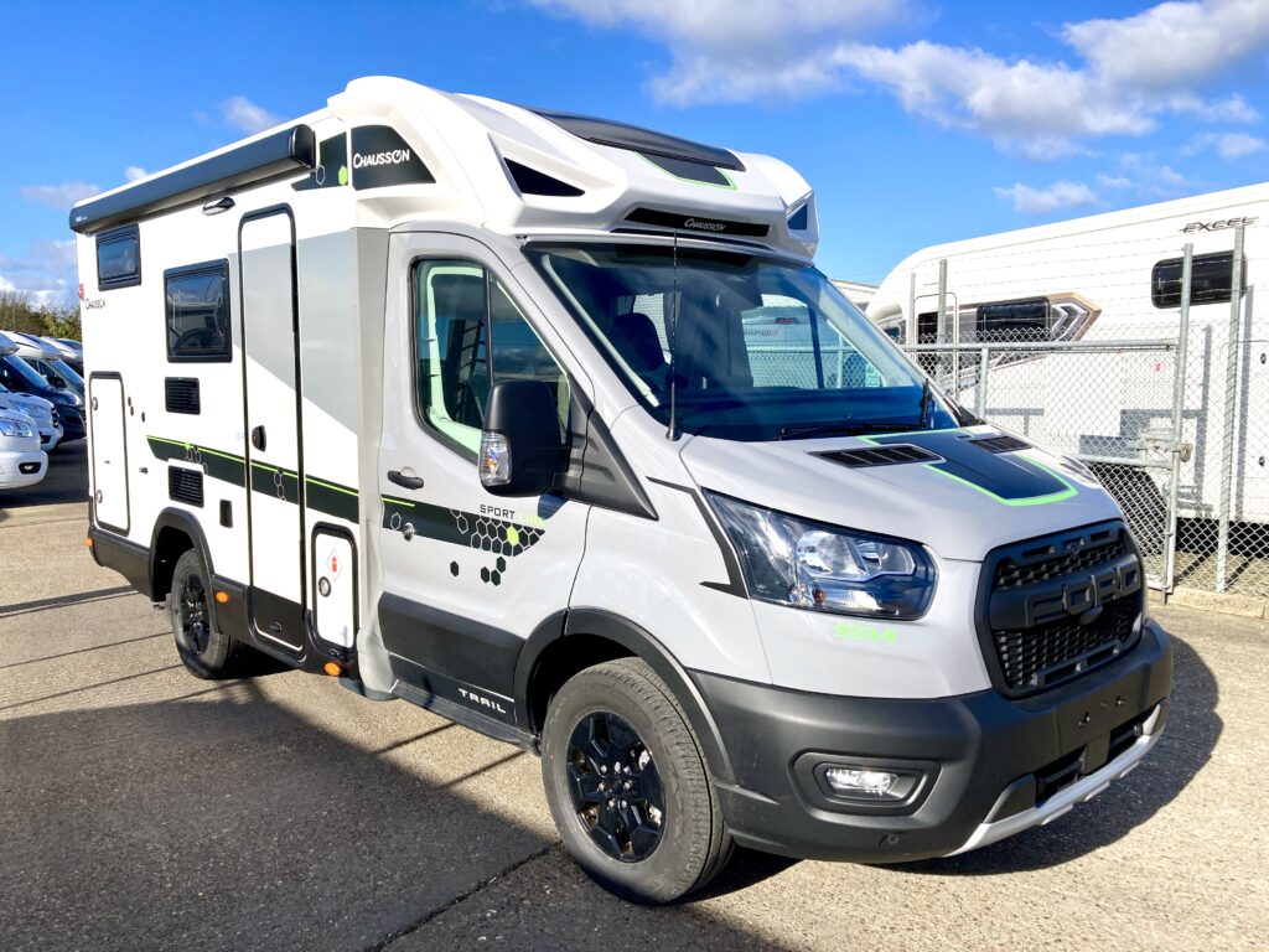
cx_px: 634
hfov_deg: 63.4
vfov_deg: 49.7
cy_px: 476
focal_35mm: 28
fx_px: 1026
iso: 25
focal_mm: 3.99
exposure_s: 1/3436
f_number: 1.8
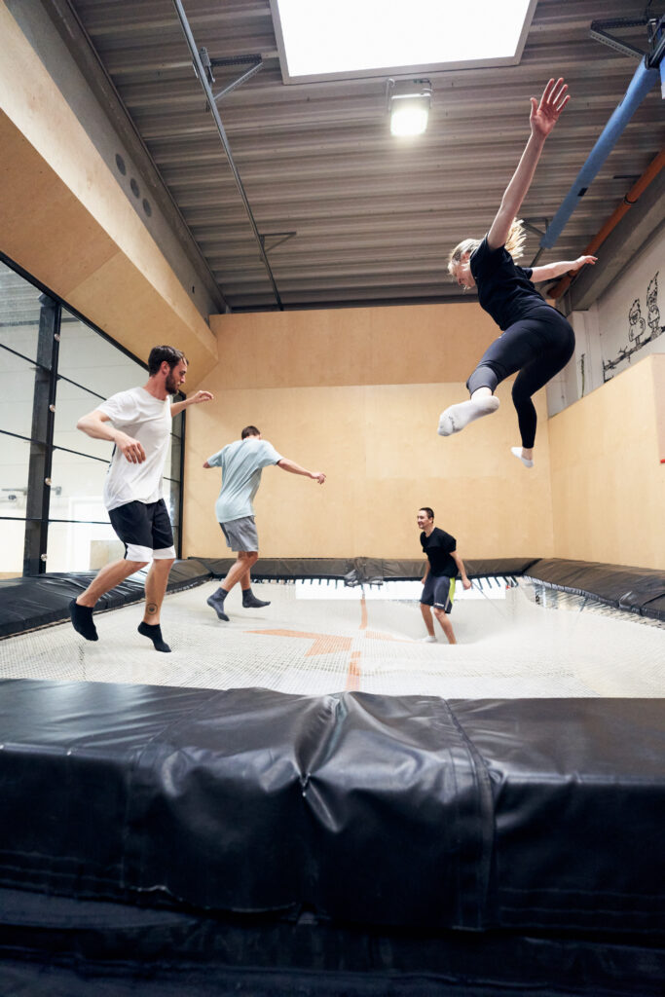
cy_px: 498
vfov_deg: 104.2
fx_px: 388
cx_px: 332
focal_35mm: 14
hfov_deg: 81.2
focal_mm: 14
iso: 3200
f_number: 2.8
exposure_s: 1/1000
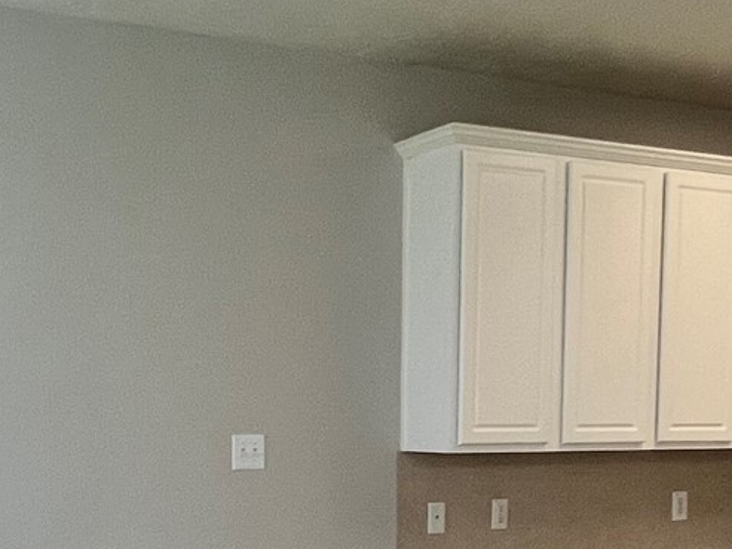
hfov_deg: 35.1
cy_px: 548
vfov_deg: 25.7
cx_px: 232
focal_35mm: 54
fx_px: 1142
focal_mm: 1.57
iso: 200
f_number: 1.8
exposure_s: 1/120
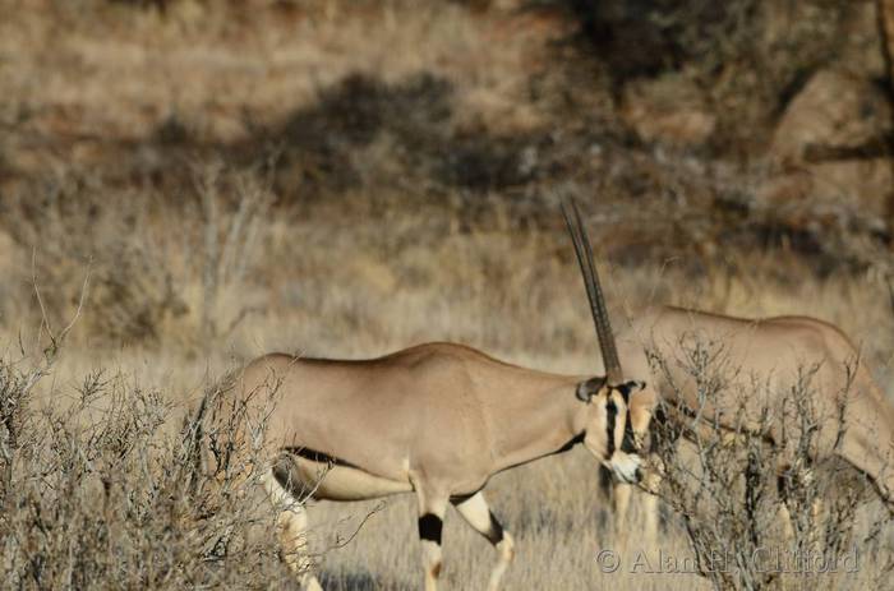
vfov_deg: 2.3
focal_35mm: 600
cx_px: 447
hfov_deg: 3.4
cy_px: 296
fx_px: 14863
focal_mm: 400
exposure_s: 1/400
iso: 160
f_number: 9
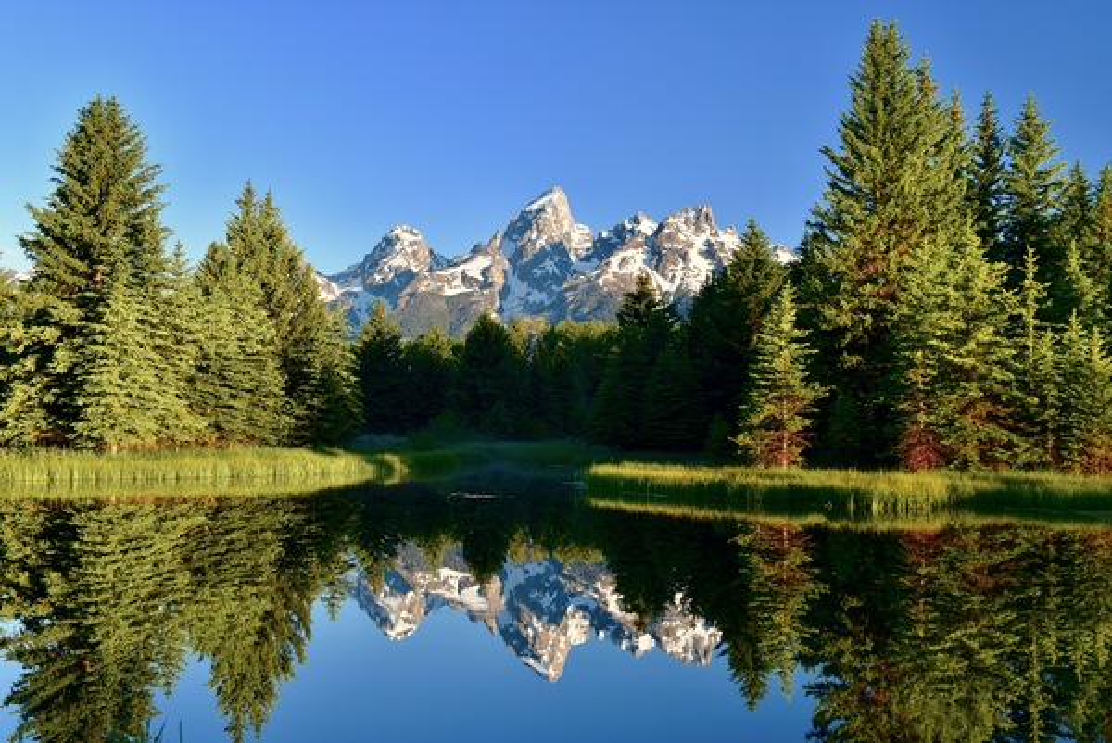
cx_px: 556
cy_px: 372
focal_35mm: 40
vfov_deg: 33.5
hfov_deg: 48.4
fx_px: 1236
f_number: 5.6
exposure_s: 1/125
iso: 200
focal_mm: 40
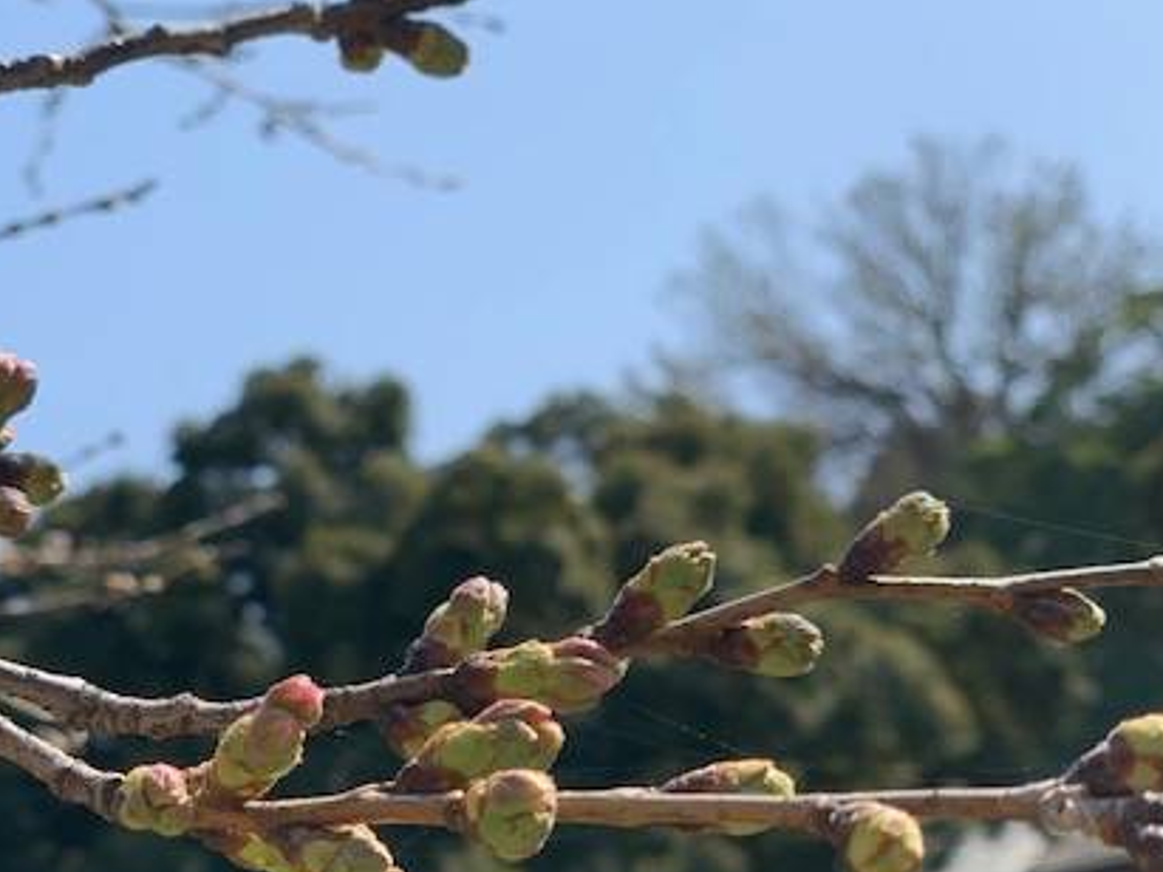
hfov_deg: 24.0
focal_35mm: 81
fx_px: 2721
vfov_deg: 18.1
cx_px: 379
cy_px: 631
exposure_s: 1/940
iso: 16
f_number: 2.4
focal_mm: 6
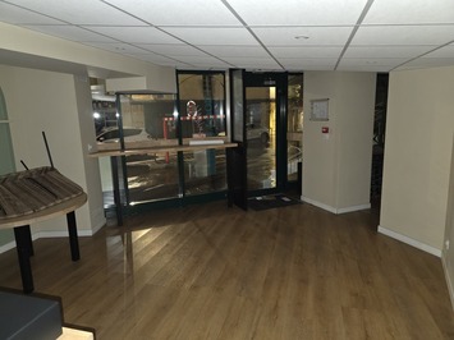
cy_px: 170
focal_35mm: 23
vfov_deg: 58.9
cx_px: 227
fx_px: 302
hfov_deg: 73.9
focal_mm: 6.3
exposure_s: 1/12
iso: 500
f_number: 1.7
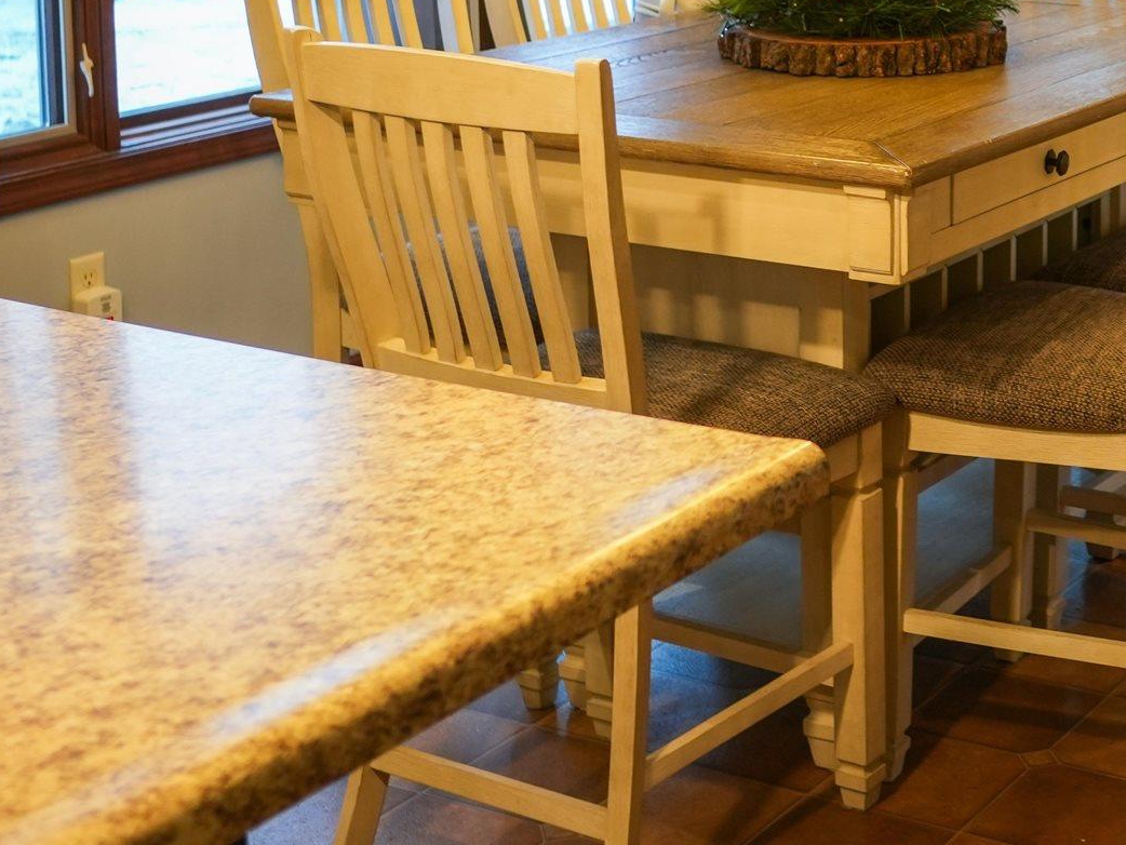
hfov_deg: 26.9
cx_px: 1135
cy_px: -45
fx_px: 2212
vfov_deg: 20.7
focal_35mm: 68
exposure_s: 1/30
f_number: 2.8
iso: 320
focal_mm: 24
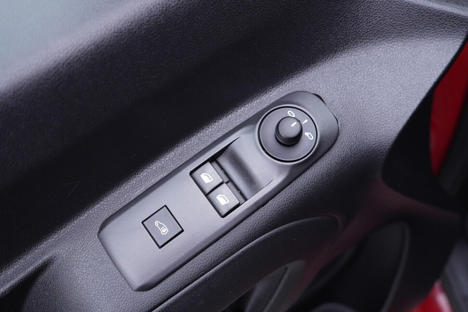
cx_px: 234
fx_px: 468
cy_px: 156
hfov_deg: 53.1
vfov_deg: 36.9
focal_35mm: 36
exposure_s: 1/40
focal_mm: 24
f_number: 2.8
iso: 250
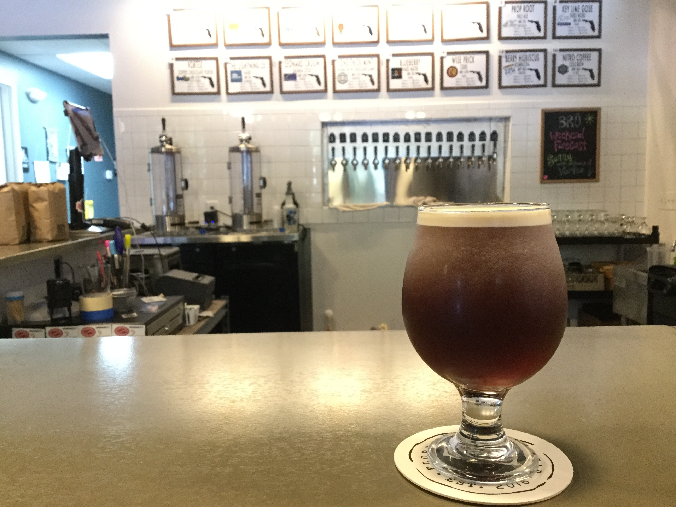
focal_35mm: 31
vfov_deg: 45.4
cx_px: 338
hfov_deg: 58.4
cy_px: 254
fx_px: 605
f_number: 2.4
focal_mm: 3.3
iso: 200
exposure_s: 1/17
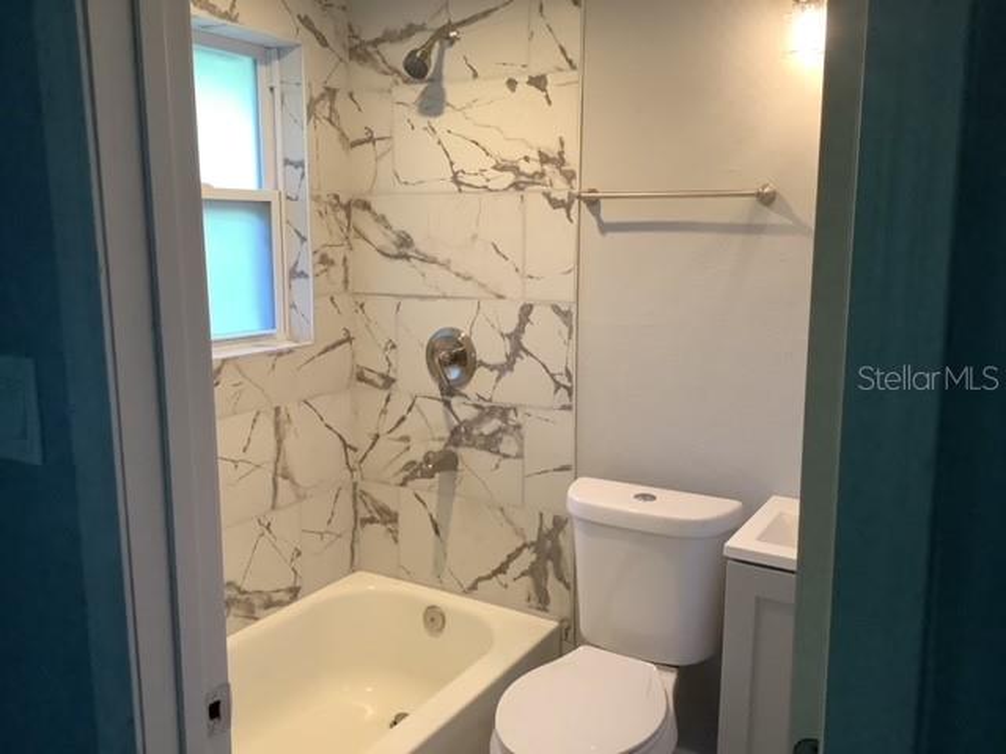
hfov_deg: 58.4
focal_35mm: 31
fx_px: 901
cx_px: 503
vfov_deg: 45.4
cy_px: 377
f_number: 2.4
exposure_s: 1/60
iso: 200
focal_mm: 3.3
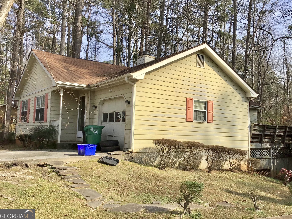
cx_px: 160
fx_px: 287
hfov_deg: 53.9
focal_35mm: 34
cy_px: 101
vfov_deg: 41.8
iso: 25
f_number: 2.4
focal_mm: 3.3
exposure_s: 1/1101
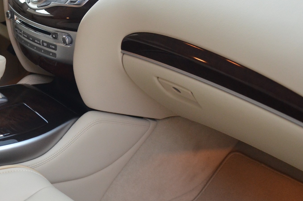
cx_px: 110
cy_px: 43
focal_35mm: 61
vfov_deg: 21.9
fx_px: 512
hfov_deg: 32.8
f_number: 2.8
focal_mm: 22
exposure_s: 1/60
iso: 1600
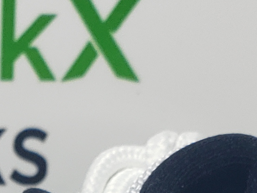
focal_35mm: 164
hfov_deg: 11.8
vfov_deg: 8.1
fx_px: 1217
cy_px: 524
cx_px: -48
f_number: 2.4
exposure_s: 1/189
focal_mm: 4.3
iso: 50
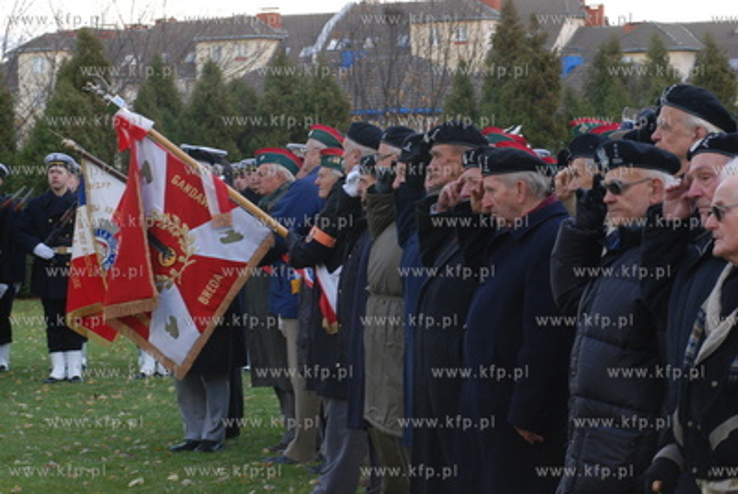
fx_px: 2464
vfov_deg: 11.5
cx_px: 369
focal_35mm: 120
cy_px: 247
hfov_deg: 17.0
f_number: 9
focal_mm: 80
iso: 400
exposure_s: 1/60
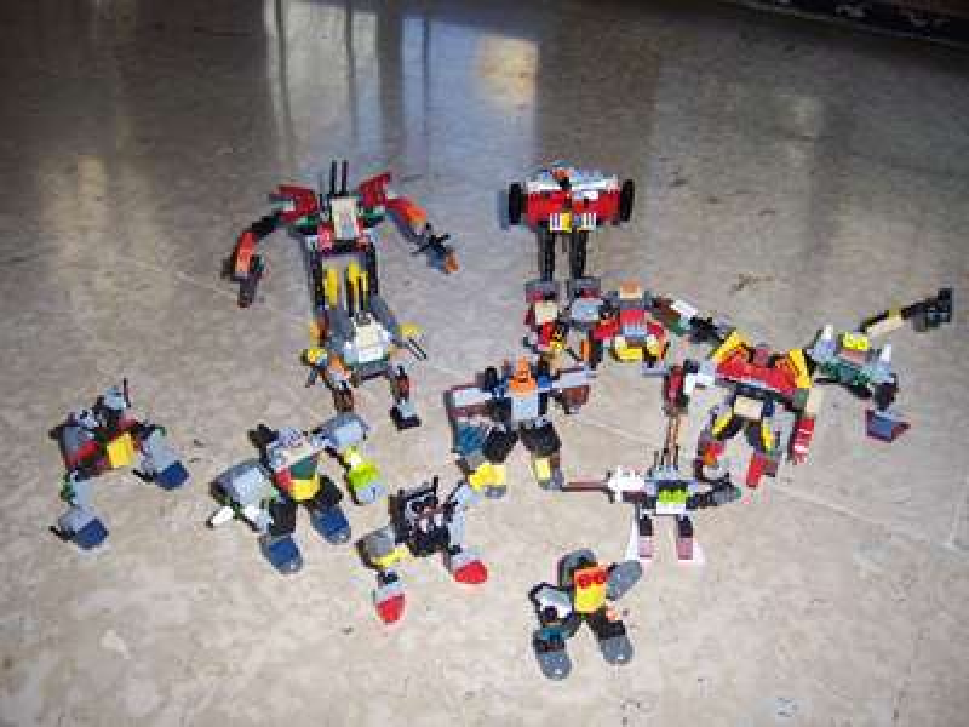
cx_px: 484
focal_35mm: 36
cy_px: 364
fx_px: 1008
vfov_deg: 39.7
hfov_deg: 51.4
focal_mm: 6.2
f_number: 2.8
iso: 80
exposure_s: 1/60
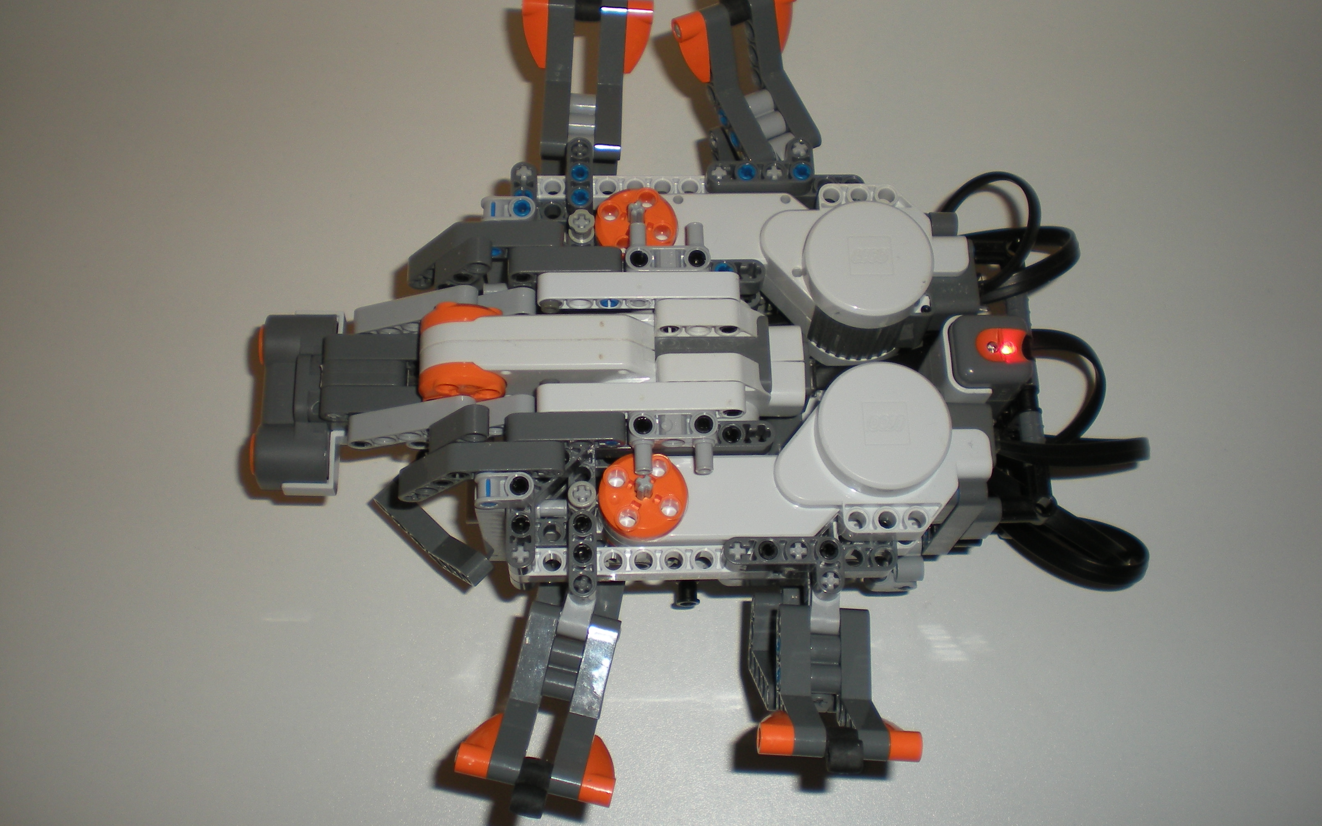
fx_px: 1477
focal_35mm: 41
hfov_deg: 48.2
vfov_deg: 31.2
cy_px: 350
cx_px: 665
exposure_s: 1/60
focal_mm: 6.3
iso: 64
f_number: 3.1
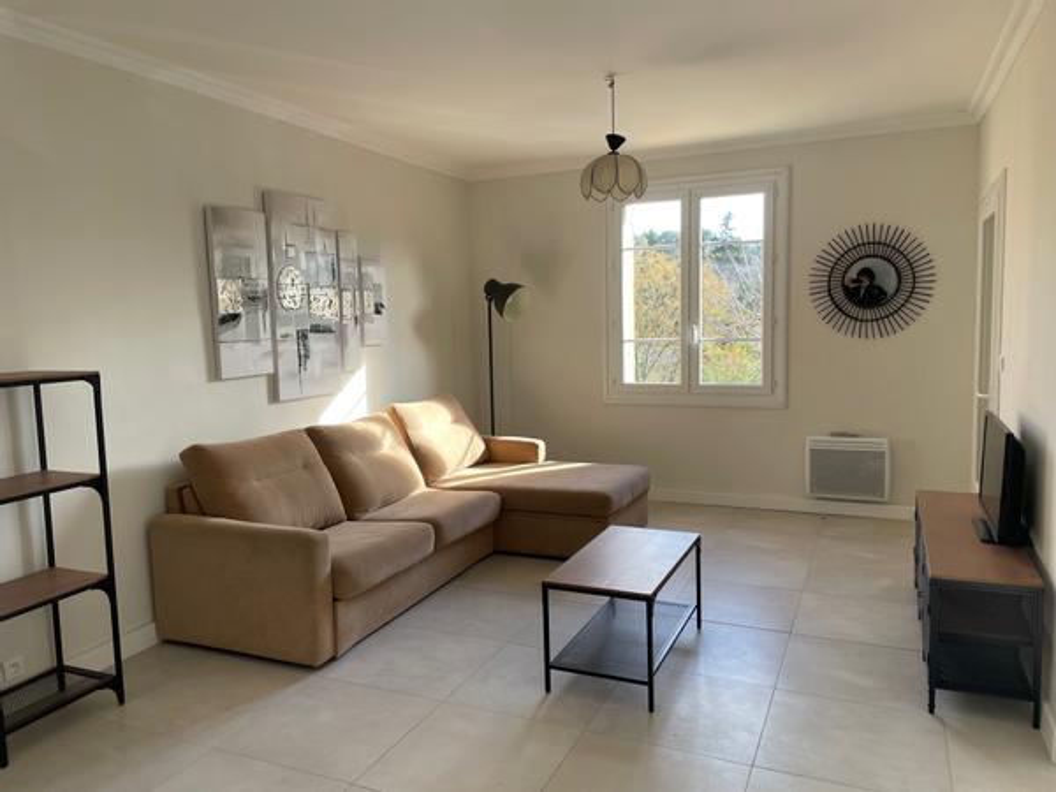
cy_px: 396
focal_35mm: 26
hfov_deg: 67.3
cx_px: 528
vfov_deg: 53.1
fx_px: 793
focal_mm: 4.2
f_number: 1.6
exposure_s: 1/121
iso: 50
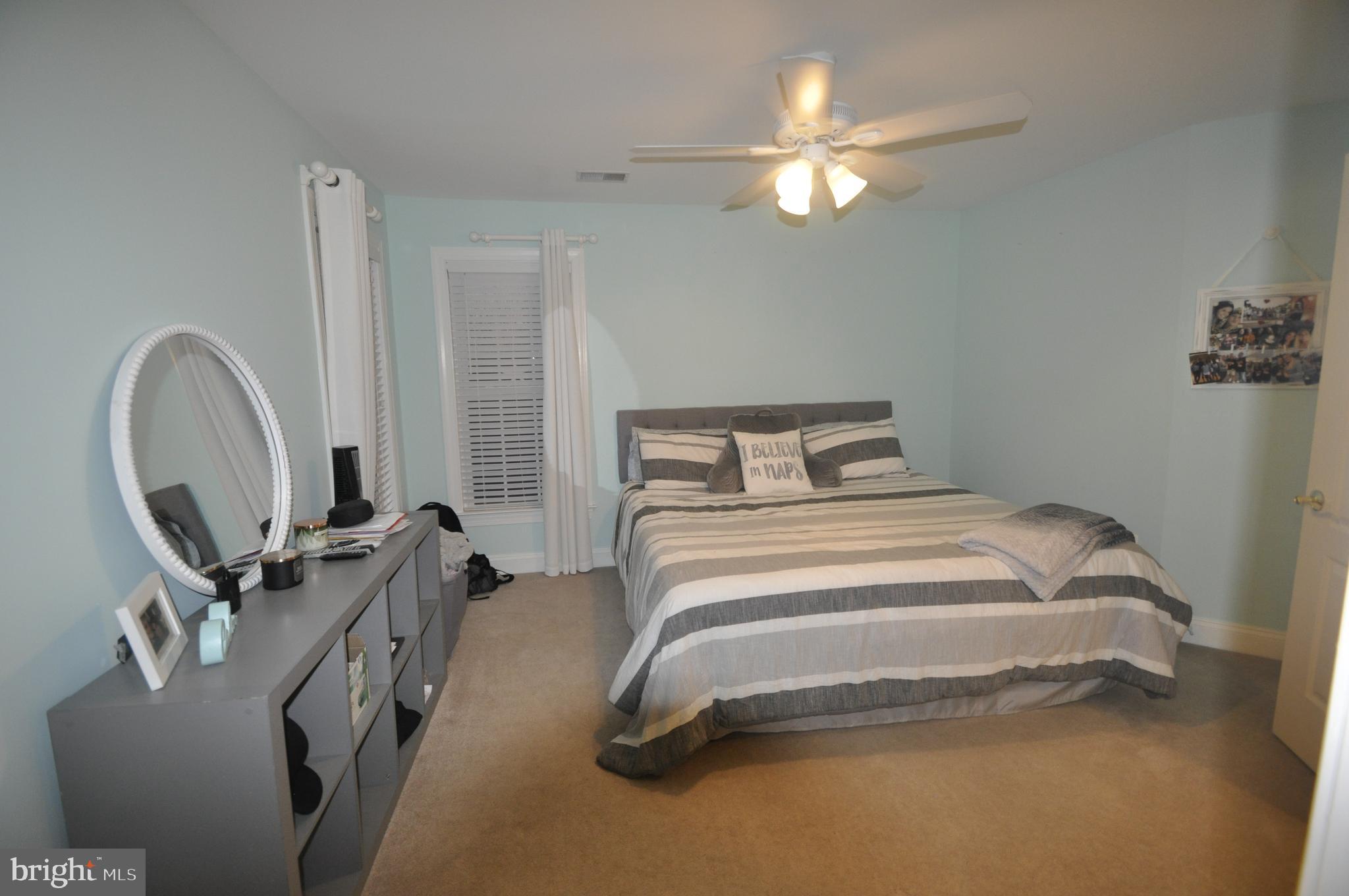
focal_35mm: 15
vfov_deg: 77.2
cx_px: 674
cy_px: 448
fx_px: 561
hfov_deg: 100.5
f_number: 3.5
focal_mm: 10
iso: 800
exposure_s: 1/60
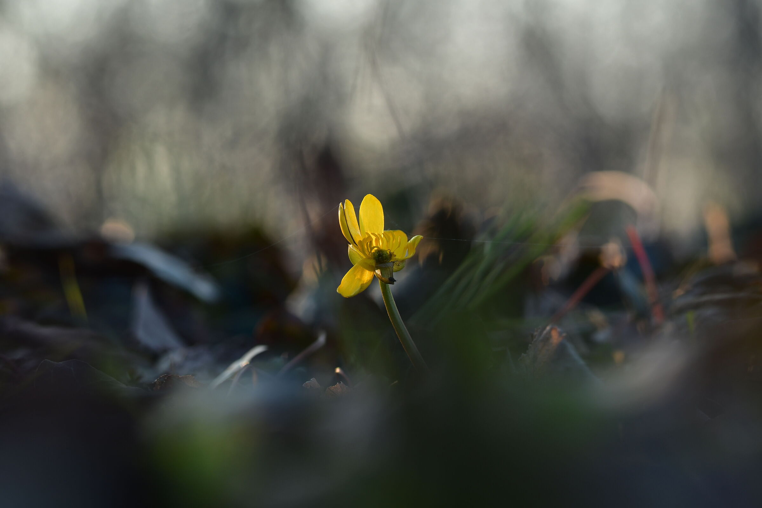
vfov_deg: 10.8
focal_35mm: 127
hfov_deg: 16.1
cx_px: 381
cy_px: 254
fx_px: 2688
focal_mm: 85
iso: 100
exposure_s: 1/125
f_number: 3.5
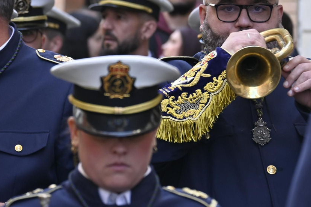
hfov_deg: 4.7
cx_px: 190
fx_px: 3750
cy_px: 56
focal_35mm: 434
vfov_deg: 3.2
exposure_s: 1/200
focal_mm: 150
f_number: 5.3
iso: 400
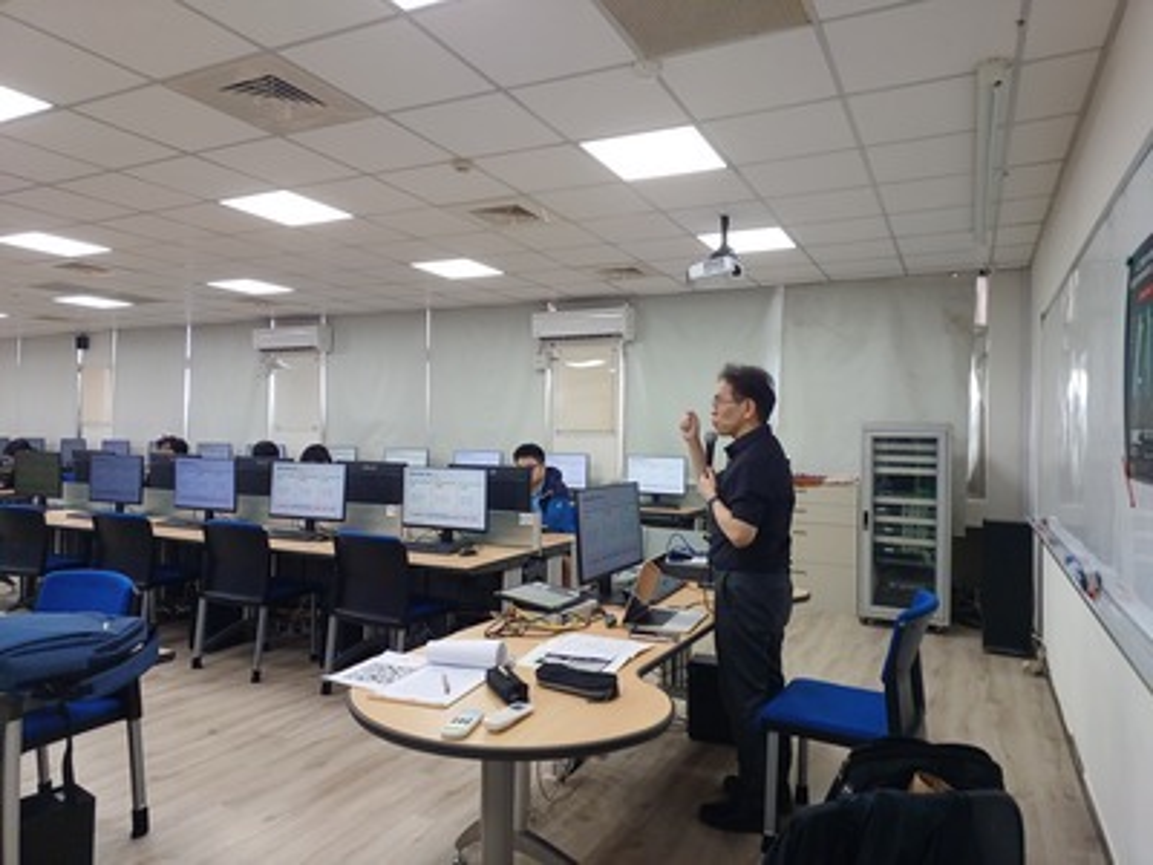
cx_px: 576
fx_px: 766
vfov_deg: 58.9
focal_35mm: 23
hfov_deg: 73.9
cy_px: 432
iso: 100
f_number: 1.8
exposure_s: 1/50
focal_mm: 5.06
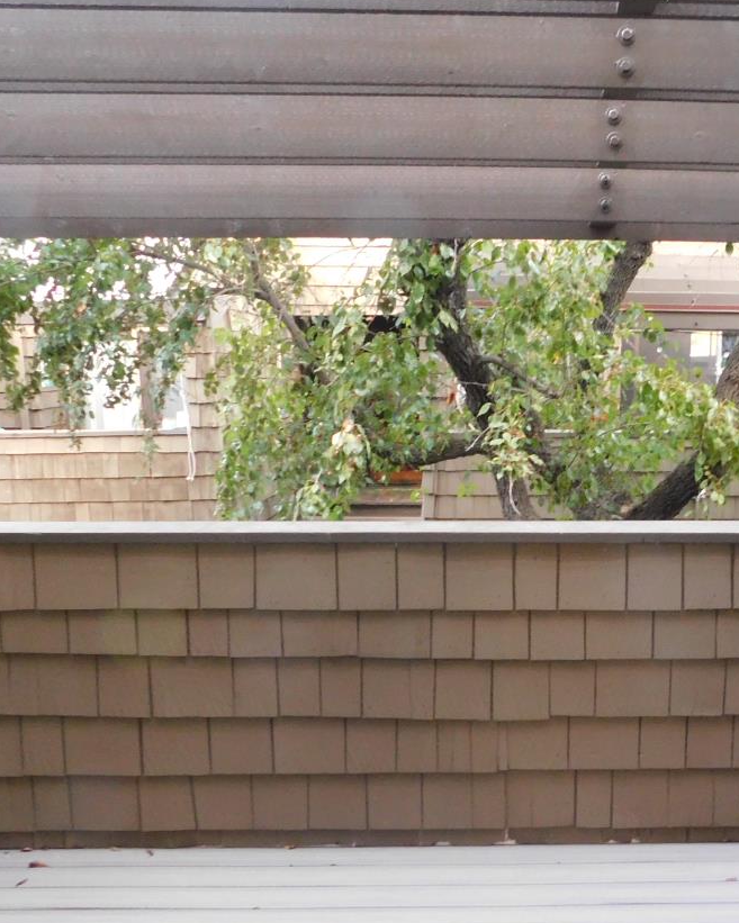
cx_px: 570
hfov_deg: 35.5
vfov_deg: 44.3
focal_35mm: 41
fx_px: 1121
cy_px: 600
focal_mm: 4
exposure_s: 1/8
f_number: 3
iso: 450
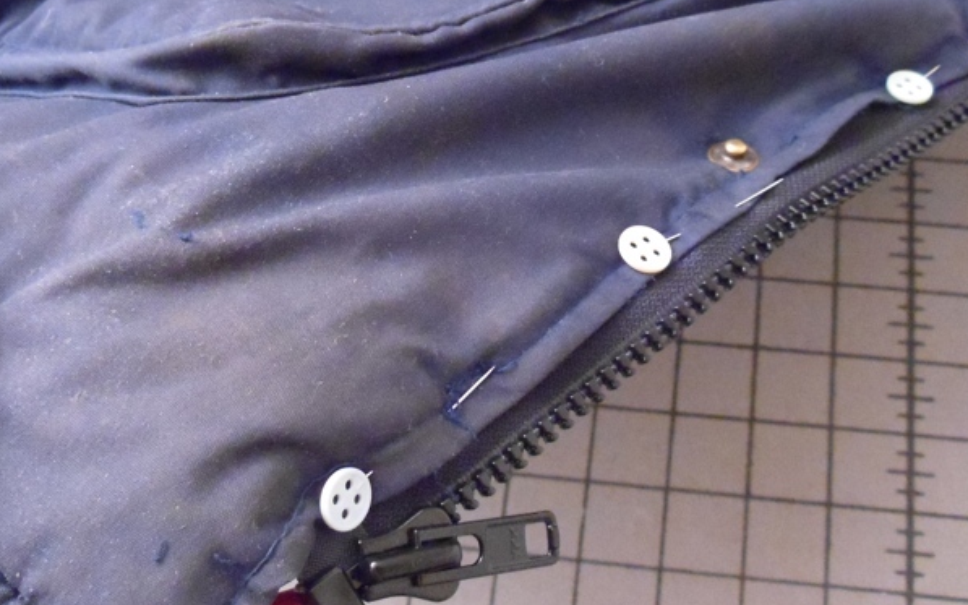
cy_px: 152
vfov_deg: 23.3
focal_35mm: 55
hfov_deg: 36.9
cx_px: 470
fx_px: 1451
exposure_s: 1/18
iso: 800
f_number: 3.3
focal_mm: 5.6
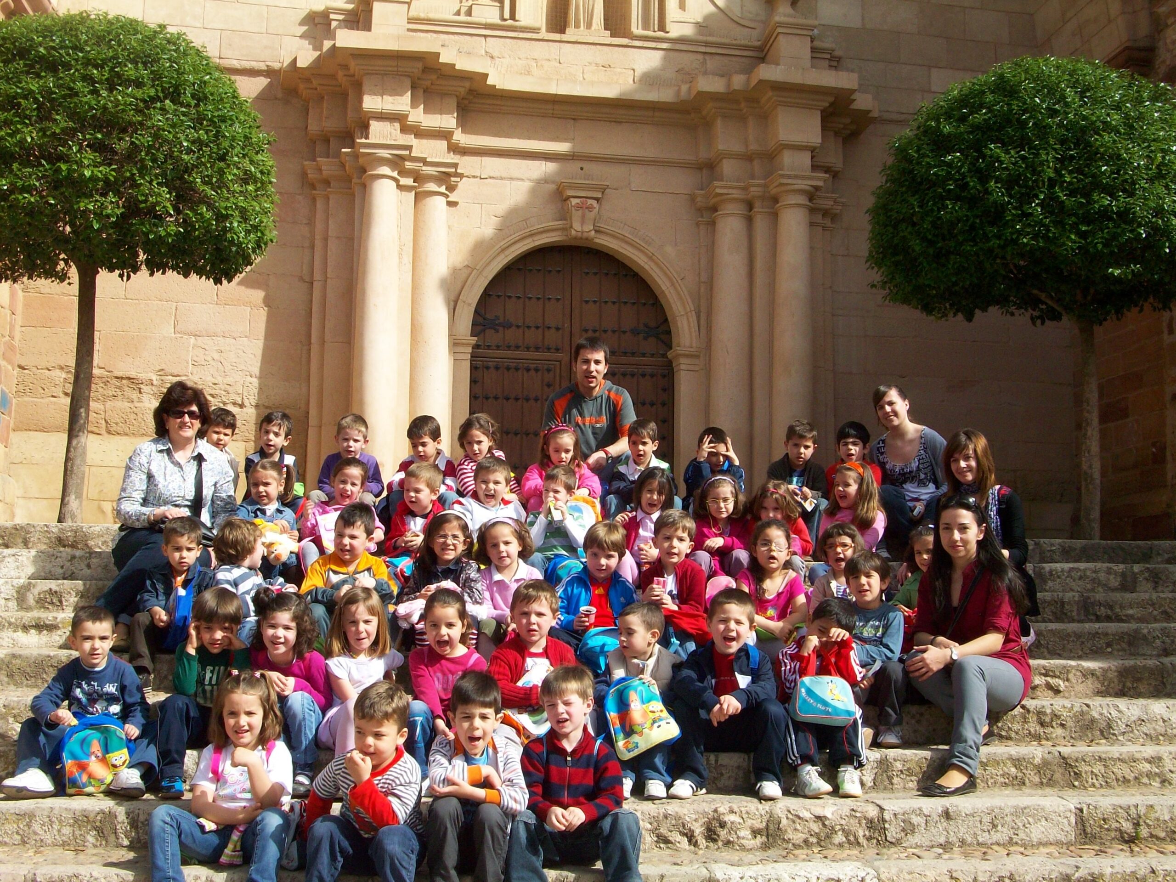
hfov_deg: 44.8
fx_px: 1427
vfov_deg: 34.3
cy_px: 441
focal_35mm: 42
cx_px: 588
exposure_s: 1/276
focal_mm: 7.1
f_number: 6.3
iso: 80
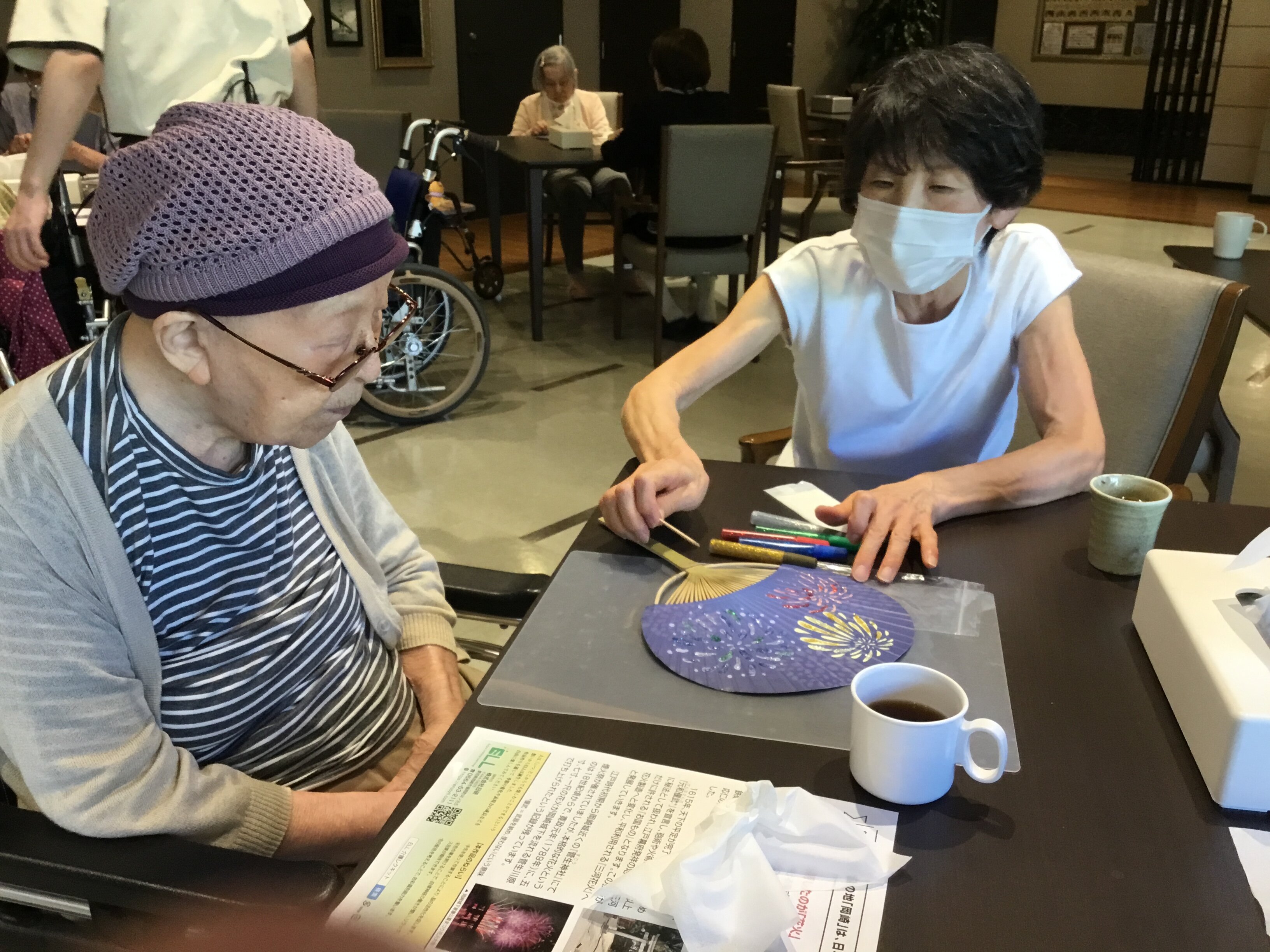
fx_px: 1137
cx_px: 635
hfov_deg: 58.4
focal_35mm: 31
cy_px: 476
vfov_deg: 45.4
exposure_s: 1/30
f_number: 2.4
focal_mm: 3.3
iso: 40
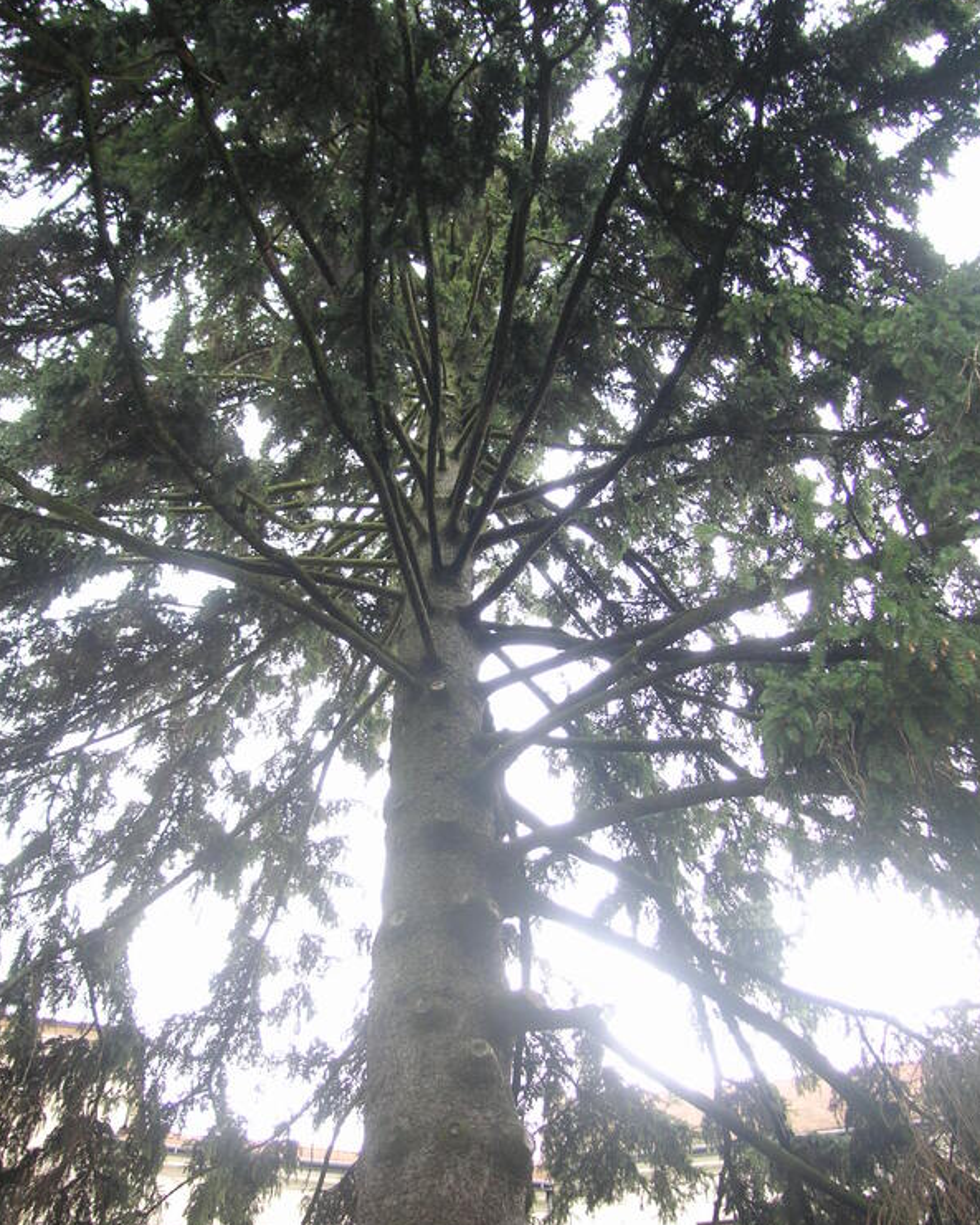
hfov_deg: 38.2
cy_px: 638
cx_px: 492
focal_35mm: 39
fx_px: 1414
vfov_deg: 46.8
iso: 50
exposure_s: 1/60
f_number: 2.8
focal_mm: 6.1
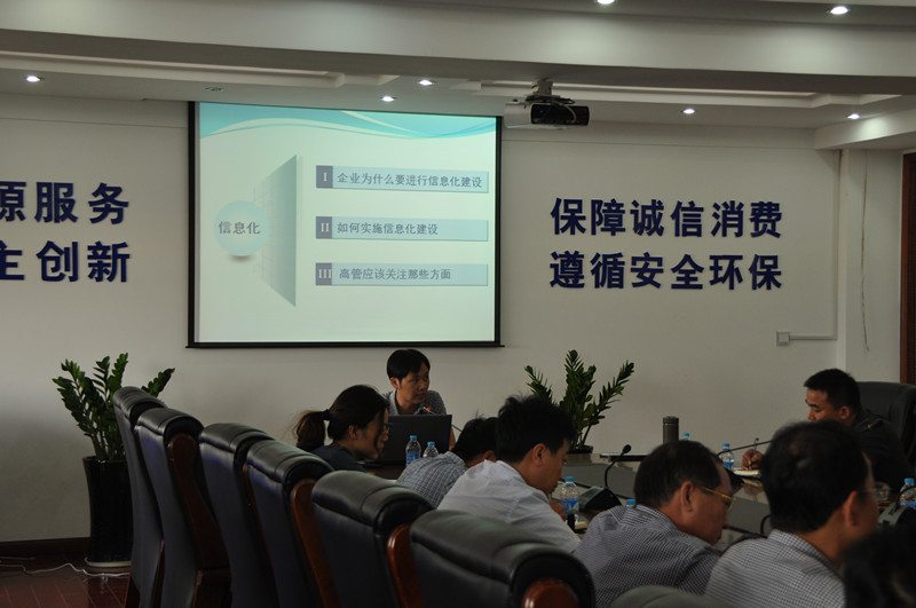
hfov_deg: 30.6
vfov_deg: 20.6
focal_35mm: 66
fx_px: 1677
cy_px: 304
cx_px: 458
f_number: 5
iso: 360
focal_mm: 44
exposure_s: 1/30
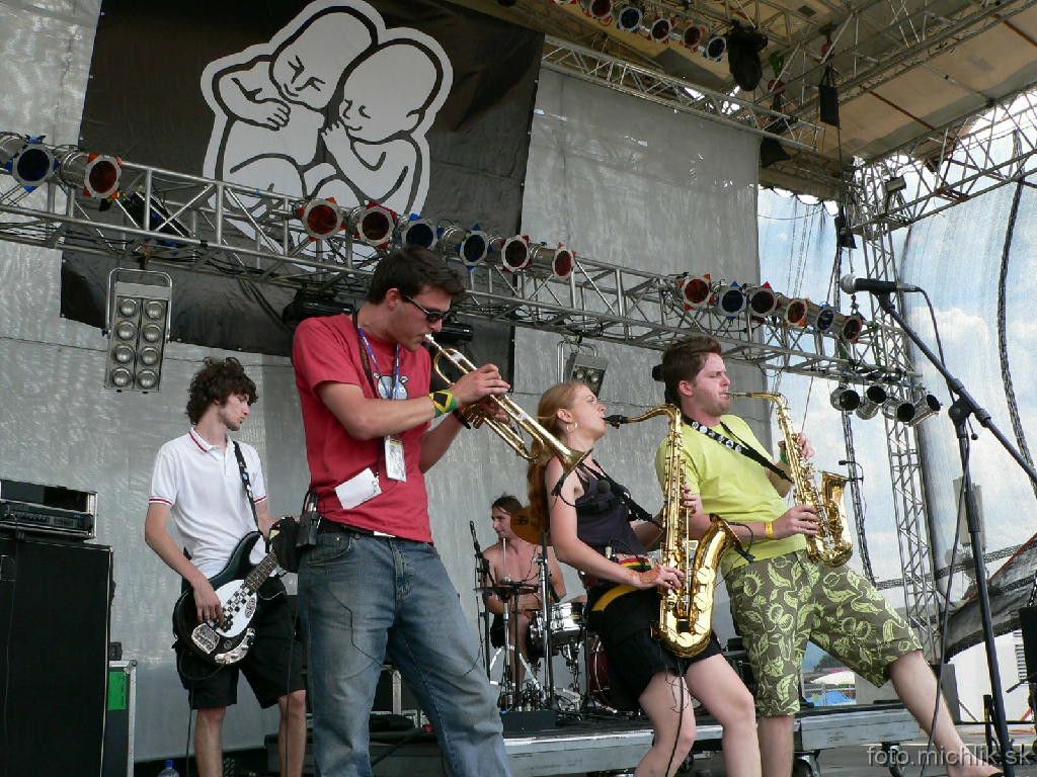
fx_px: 1198
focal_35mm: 40
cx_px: 518
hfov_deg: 46.8
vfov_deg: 36.0
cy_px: 388
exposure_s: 1/250
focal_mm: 6.7
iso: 100
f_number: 4.6
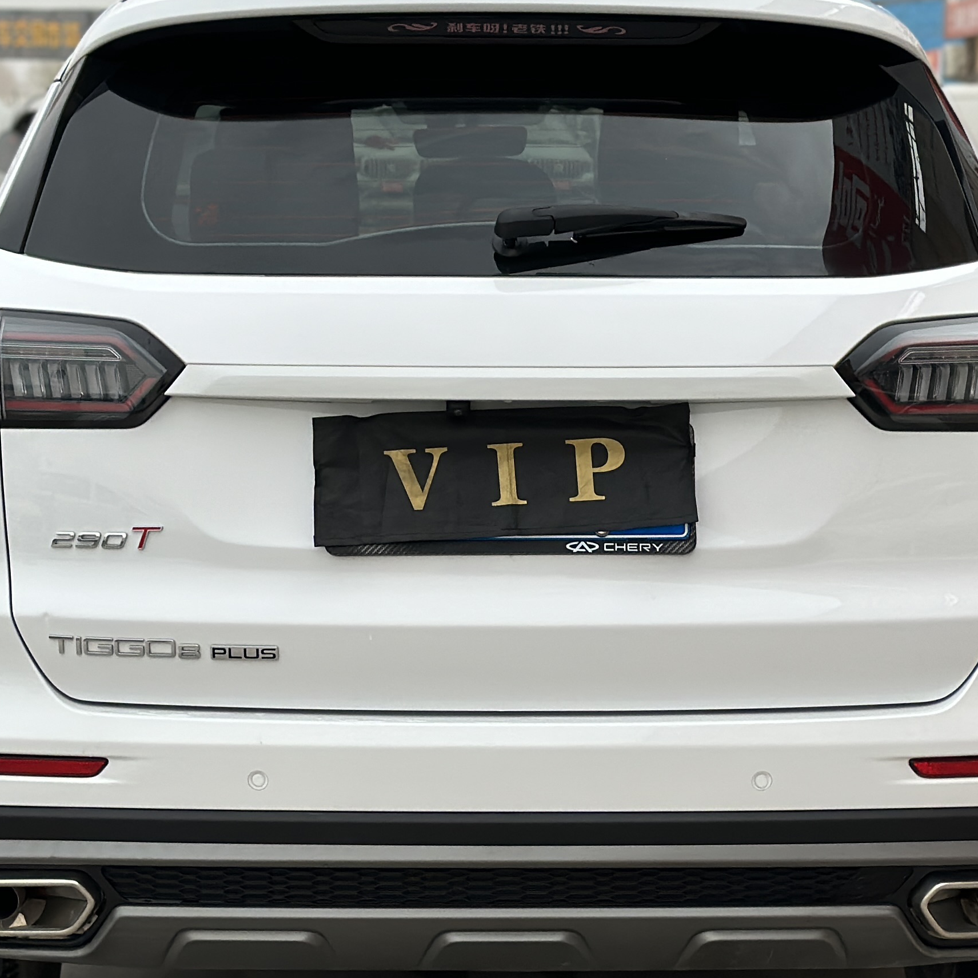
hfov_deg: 17.4
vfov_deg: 17.4
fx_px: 3196
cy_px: 521
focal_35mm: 100
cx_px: 504
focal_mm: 6.86
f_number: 1.78
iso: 100
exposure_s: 1/3597
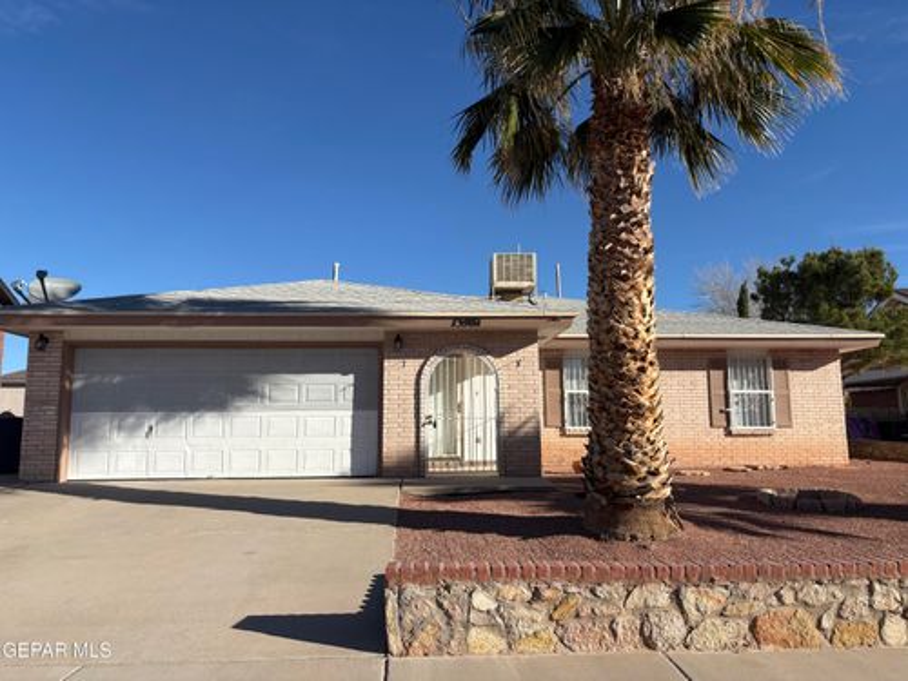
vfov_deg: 53.1
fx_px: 682
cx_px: 454
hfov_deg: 67.3
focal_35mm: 26
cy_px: 340
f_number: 1.6
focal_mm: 5.96
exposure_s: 1/4608
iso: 50
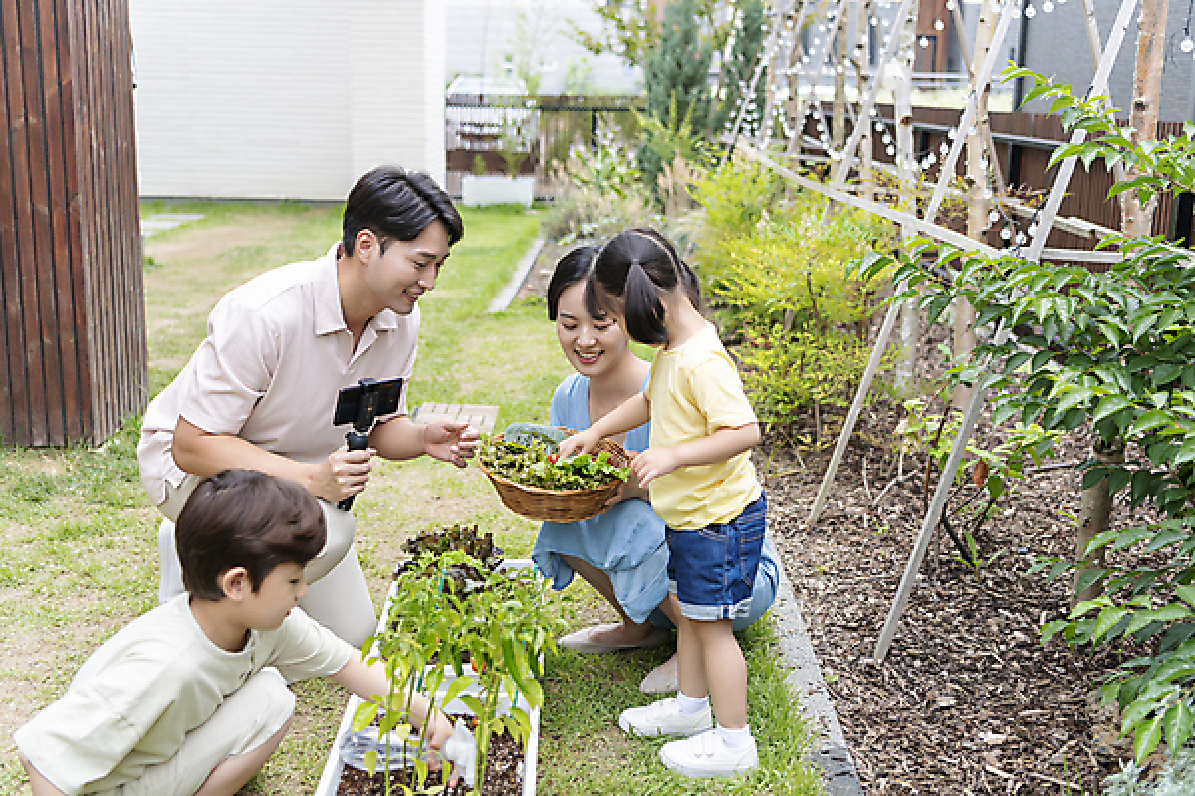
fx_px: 1328
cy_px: 398
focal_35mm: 40
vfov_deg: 33.4
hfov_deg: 48.5
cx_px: 598
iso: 160
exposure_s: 1/640
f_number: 2.8
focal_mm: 40
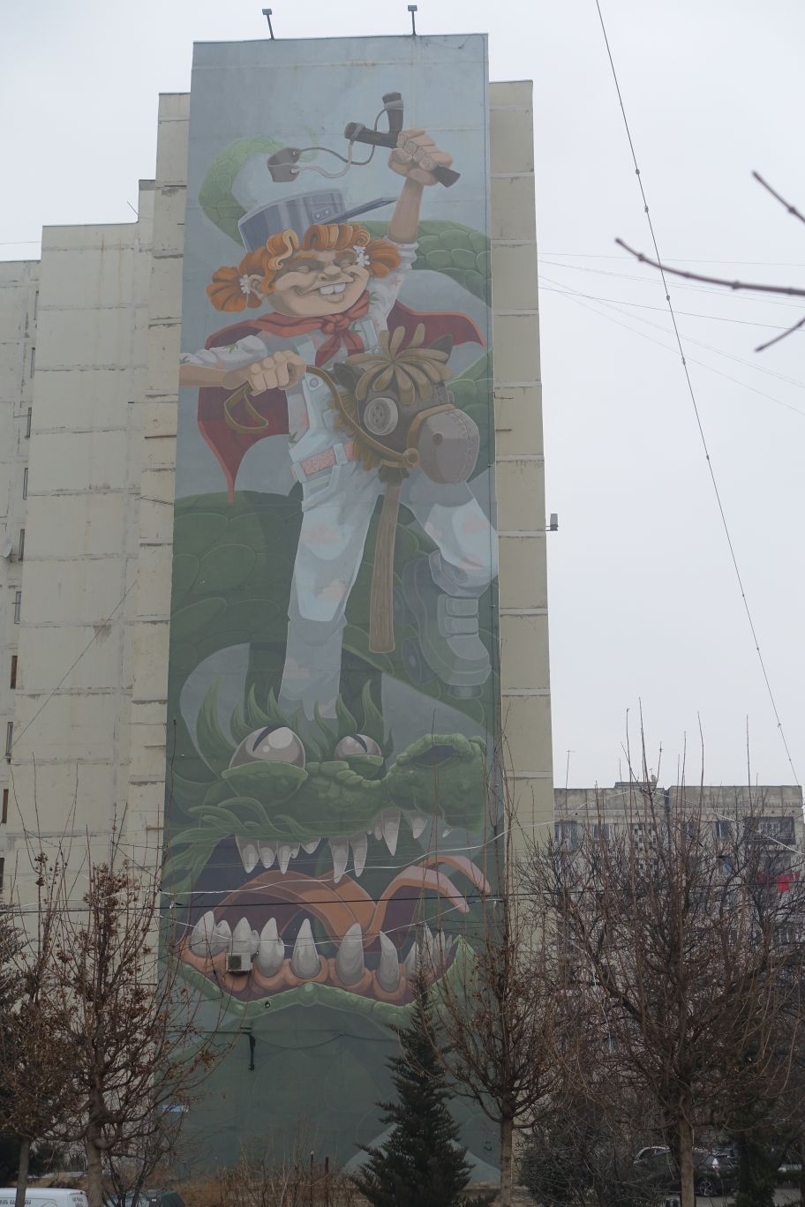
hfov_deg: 25.5
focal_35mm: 53
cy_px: 604
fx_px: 1778
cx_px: 402
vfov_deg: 37.5
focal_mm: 19.48
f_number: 5.6
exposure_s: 1/160
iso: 125
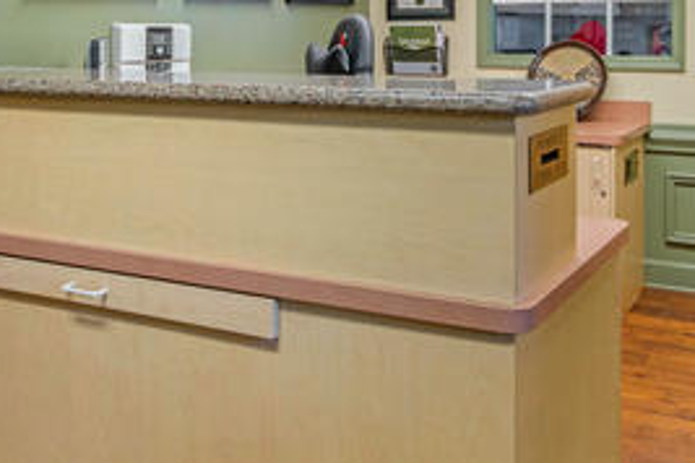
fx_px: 849
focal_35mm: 44
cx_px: 439
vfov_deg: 29.2
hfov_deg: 44.1
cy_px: 38
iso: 400
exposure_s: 1/25
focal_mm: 19
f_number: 11
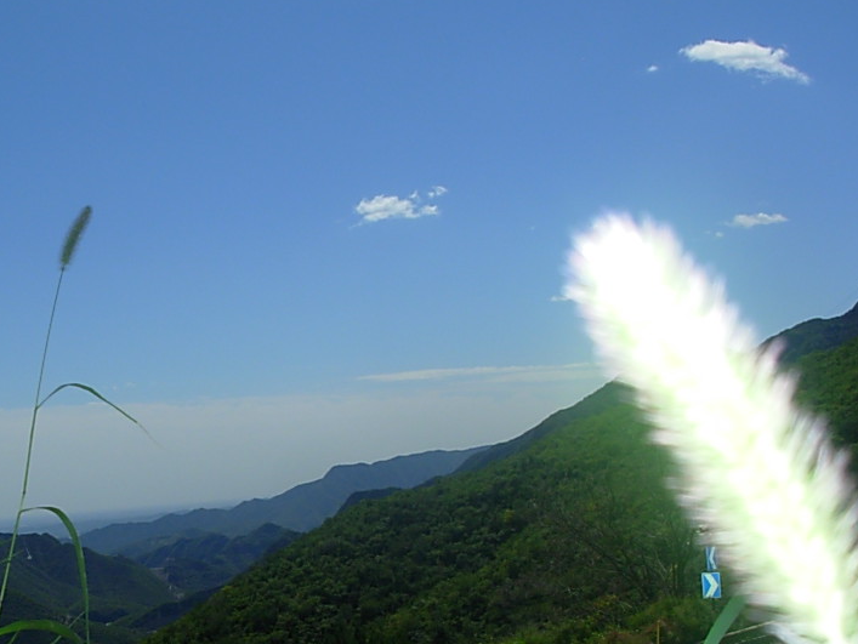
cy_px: 450
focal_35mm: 55
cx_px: 244
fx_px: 1364
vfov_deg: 26.4
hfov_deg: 34.4
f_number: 4.9
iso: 50
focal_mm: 6.3
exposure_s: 1/1085
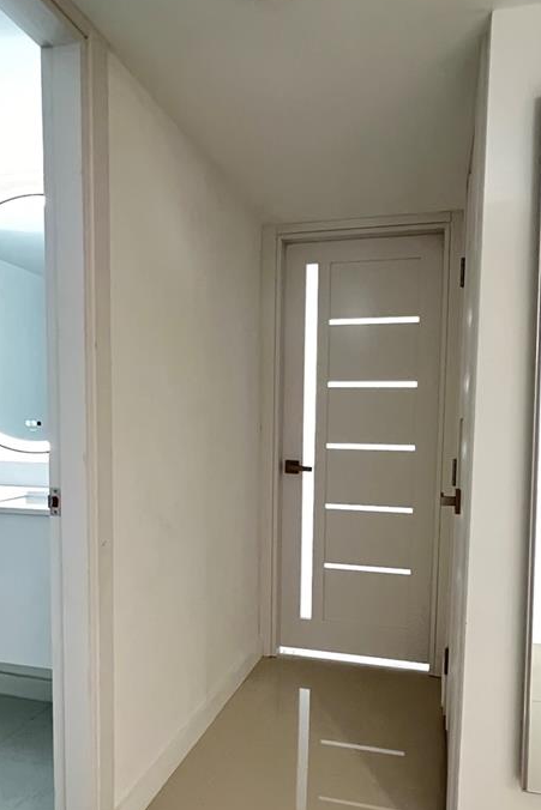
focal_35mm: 24
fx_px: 541
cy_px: 471
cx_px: 285
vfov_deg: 73.2
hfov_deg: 53.1
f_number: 1.8
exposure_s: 1/60
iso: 1000
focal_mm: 1.57
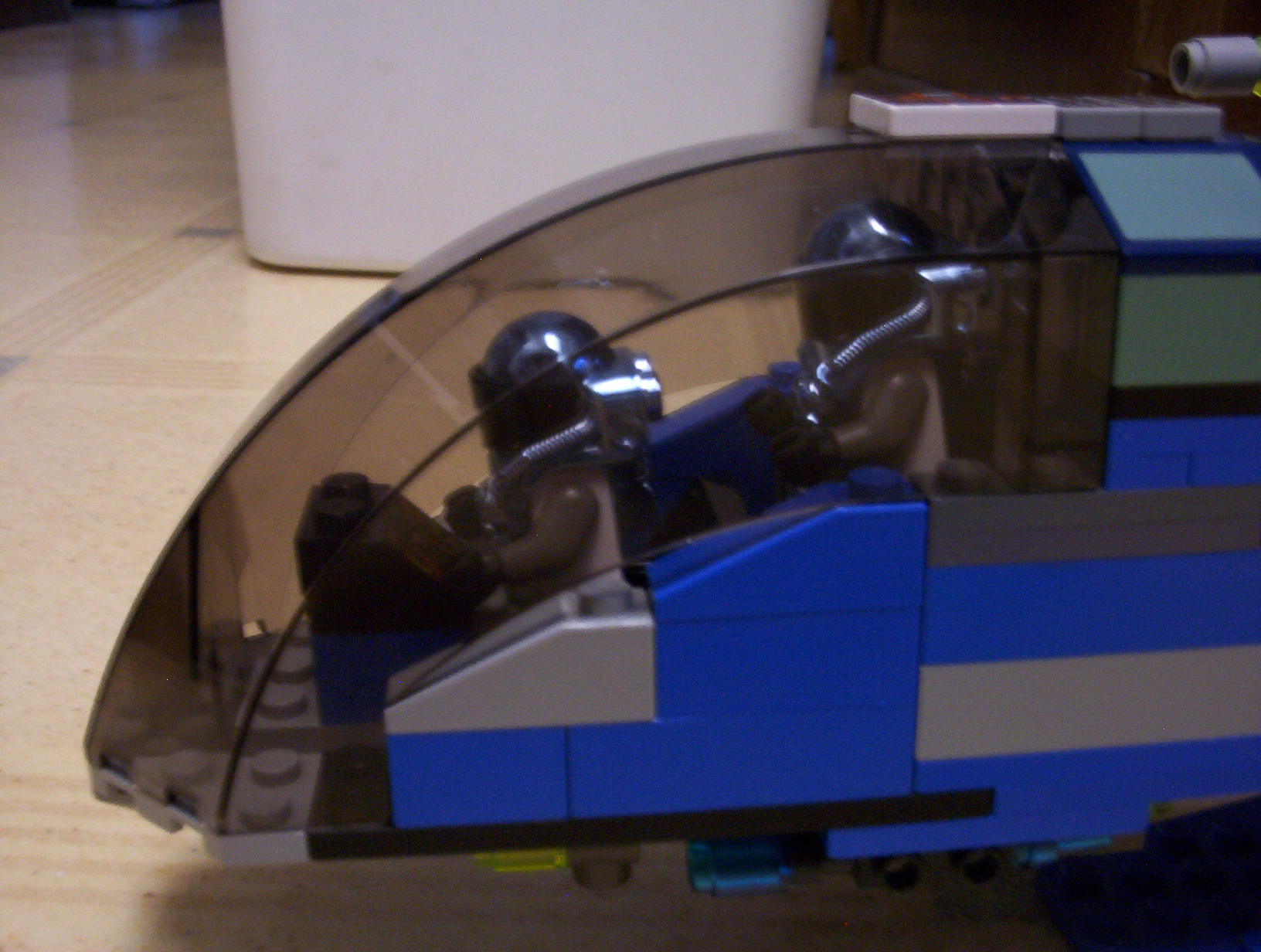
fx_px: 1424
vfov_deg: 37.0
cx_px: 630
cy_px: 476
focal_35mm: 39
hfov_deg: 47.8
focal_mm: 6
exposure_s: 1/8
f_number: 4.5
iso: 200
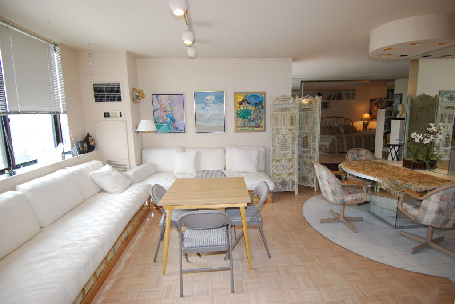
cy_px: 152
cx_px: 228
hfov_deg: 89.9
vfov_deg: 67.5
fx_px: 228
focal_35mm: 18
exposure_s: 1/60
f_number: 4
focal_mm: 12
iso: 200
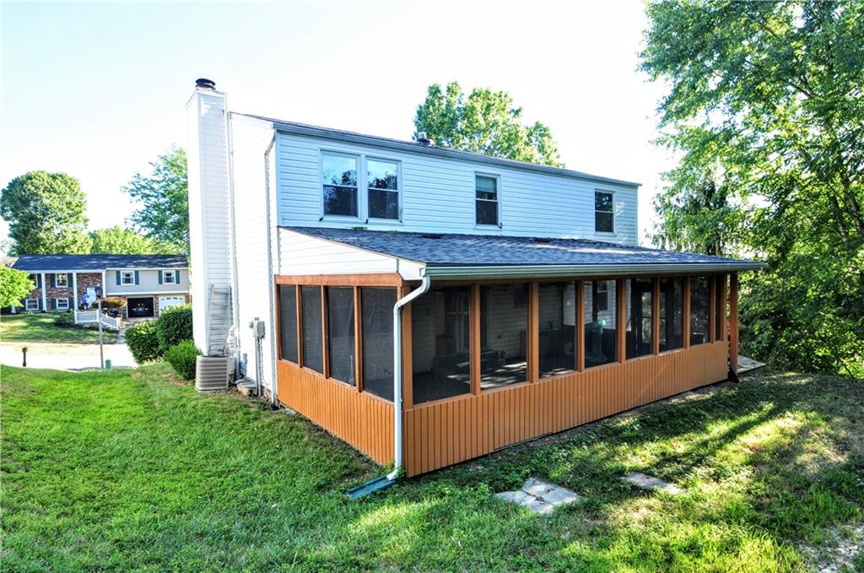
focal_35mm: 20
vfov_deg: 63.0
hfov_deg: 85.5
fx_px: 467
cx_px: 432
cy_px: 286
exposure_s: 1/80
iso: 200
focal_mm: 13
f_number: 7.1
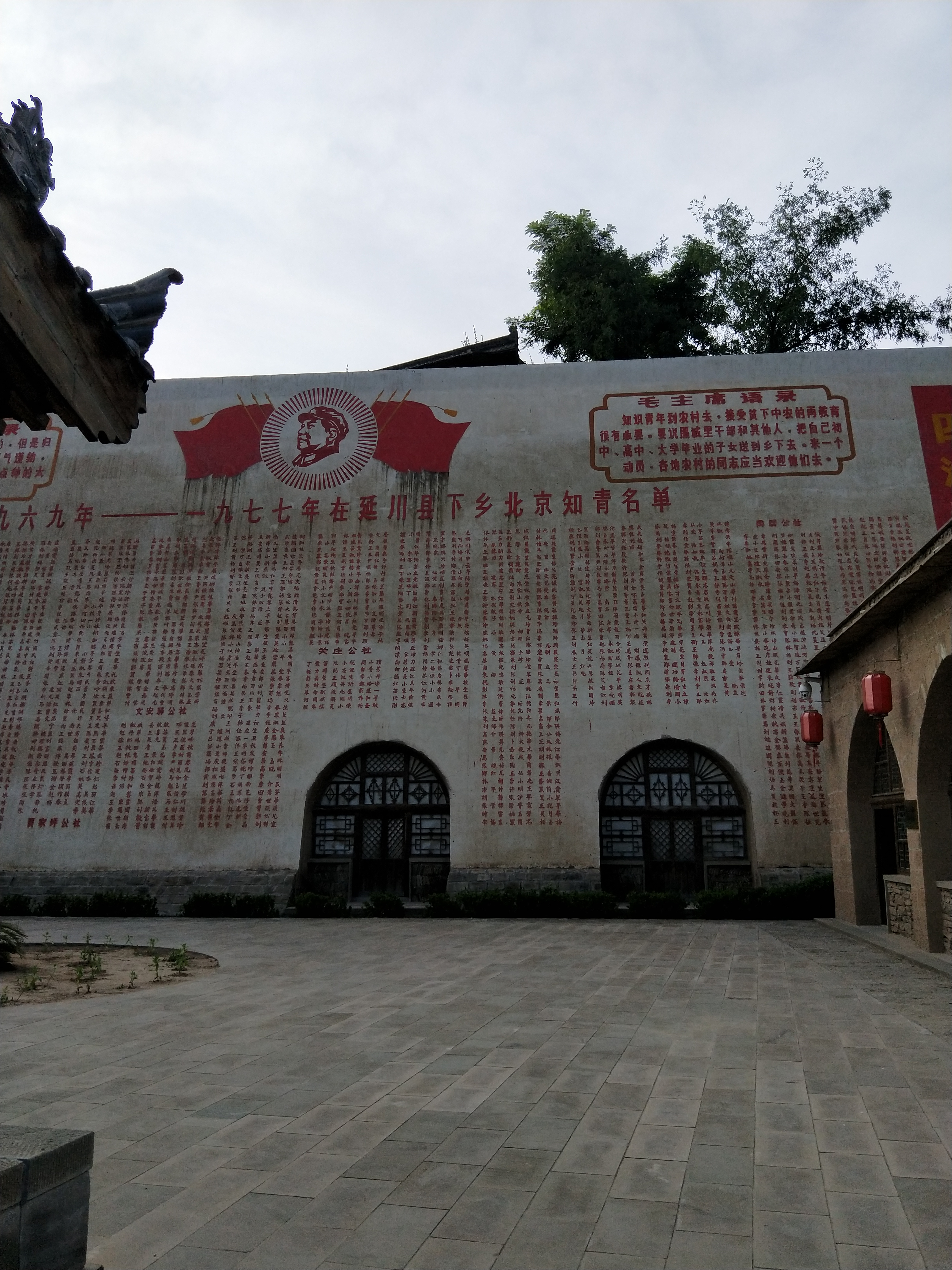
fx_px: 917
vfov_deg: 69.4
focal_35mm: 25
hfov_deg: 54.9
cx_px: 476
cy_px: 635
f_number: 1.7
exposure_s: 1/1592
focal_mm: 4.27
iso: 77
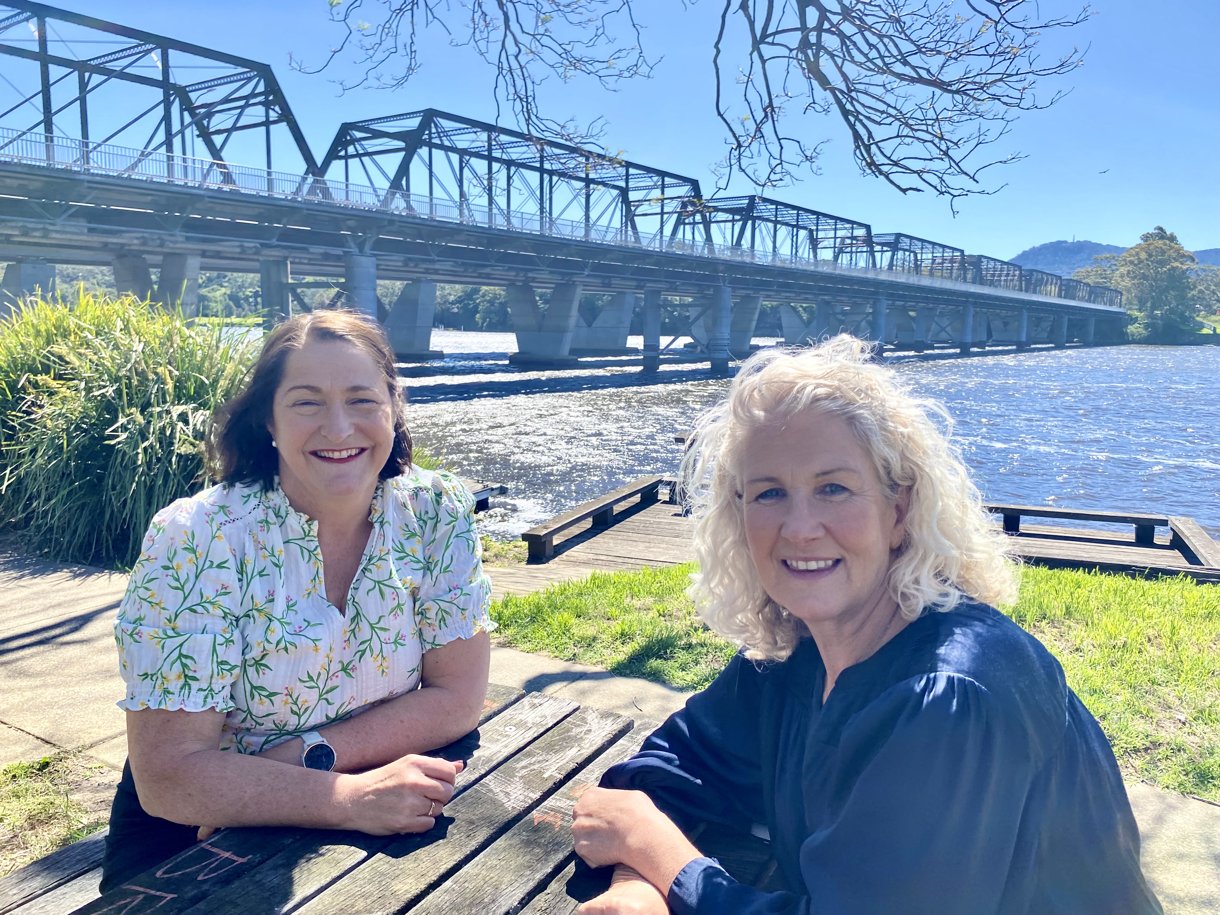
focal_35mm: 26
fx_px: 916
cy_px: 458
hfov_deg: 67.3
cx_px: 610
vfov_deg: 53.1
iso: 32
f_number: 1.8
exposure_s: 1/927
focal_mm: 4.25
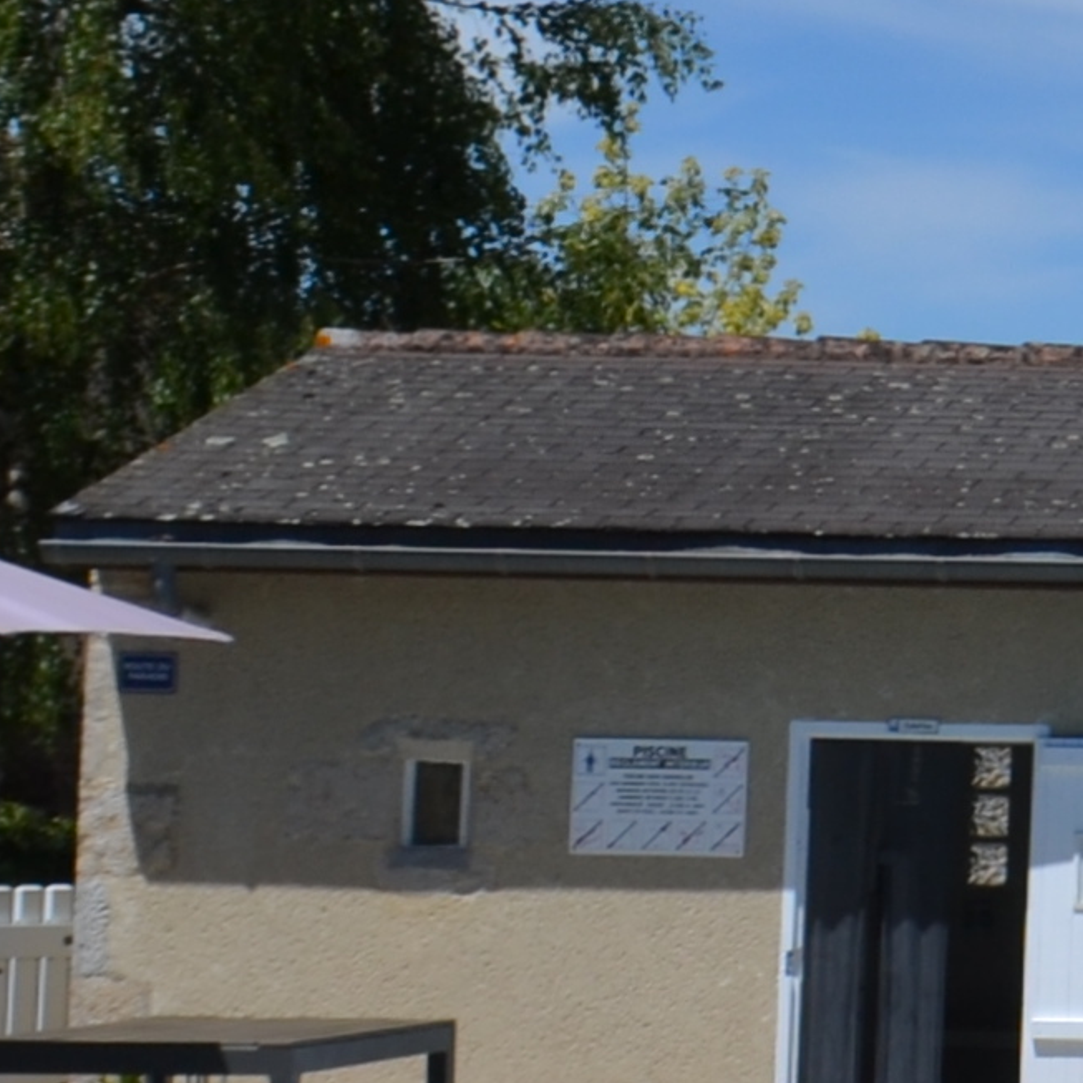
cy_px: 216
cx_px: 2264
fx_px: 5734
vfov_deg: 10.8
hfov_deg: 9.9
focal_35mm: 162
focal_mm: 18
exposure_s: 1/320
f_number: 9
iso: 100
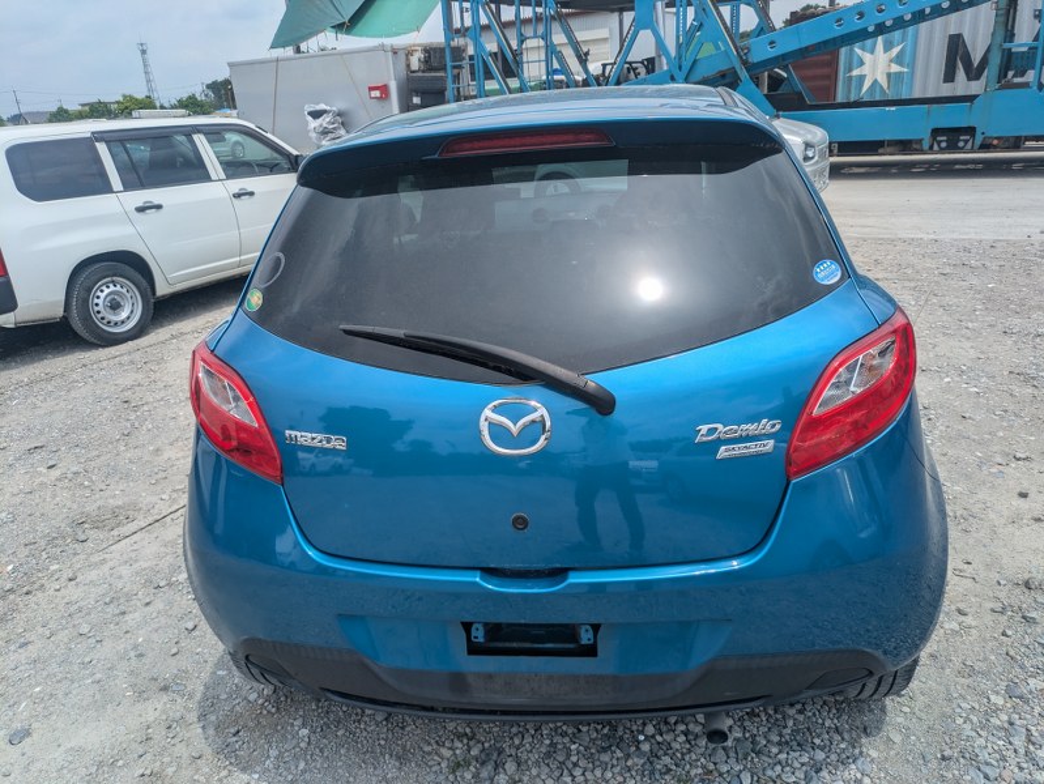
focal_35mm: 25
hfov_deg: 69.4
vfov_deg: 54.9
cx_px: 522
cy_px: 392
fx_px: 754
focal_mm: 5.43
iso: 46
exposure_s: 1/2294
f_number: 1.89
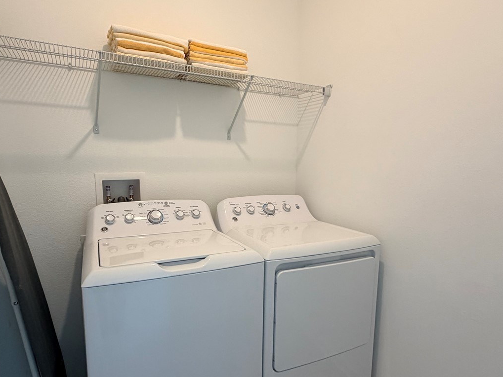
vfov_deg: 61.0
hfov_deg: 76.4
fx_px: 320
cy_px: 207
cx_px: 246
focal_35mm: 22
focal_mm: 2.22
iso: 250
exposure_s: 1/120
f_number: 2.2
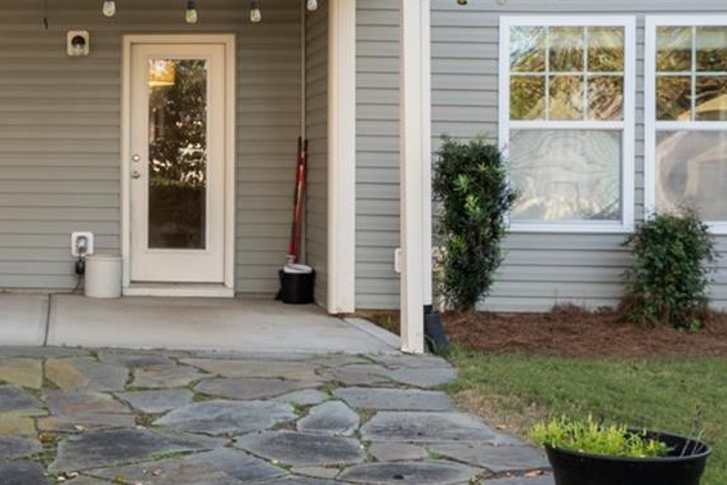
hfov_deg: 31.2
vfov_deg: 23.3
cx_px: -45
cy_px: 307
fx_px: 1172
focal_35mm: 58
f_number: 9
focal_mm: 16
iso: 400
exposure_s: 1/60
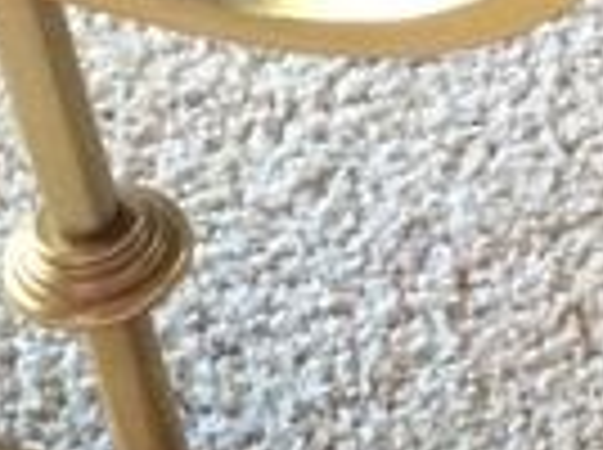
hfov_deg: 8.9
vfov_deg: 7.3
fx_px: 3512
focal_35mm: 202
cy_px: -142
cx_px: 1418
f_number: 2.2
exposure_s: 1/30
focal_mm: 4.12
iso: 200
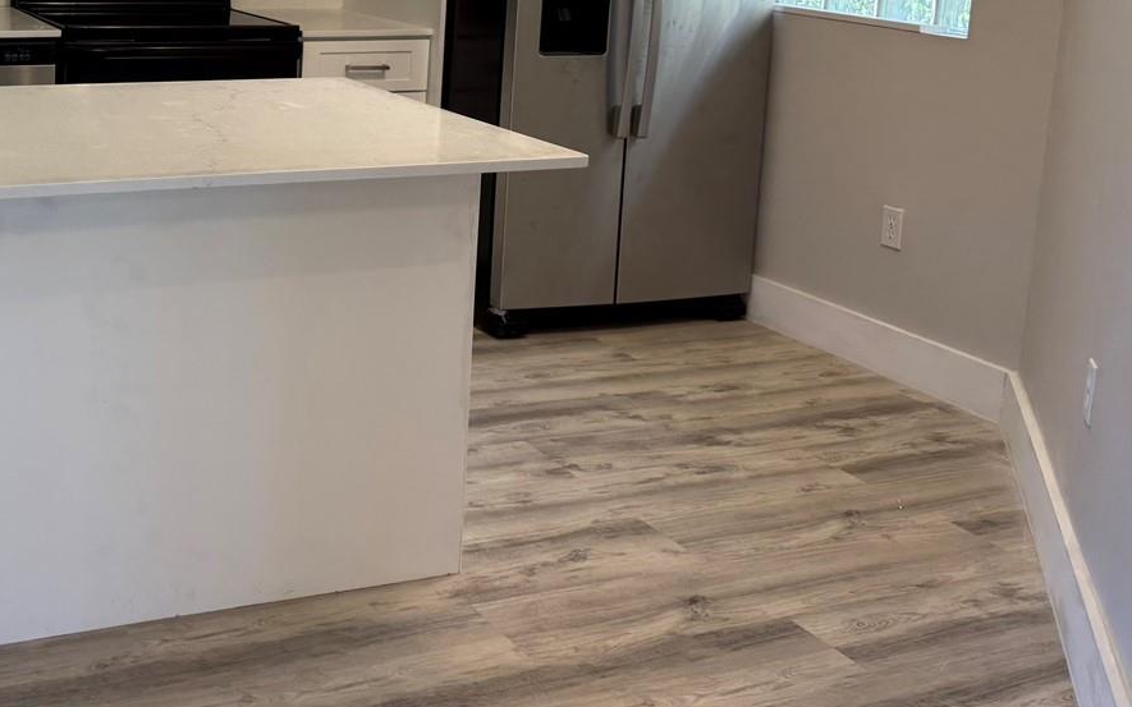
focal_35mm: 46
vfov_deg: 27.0
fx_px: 1419
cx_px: 161
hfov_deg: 40.9
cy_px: 72
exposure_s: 1/120
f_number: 1.78
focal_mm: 6.76
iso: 125
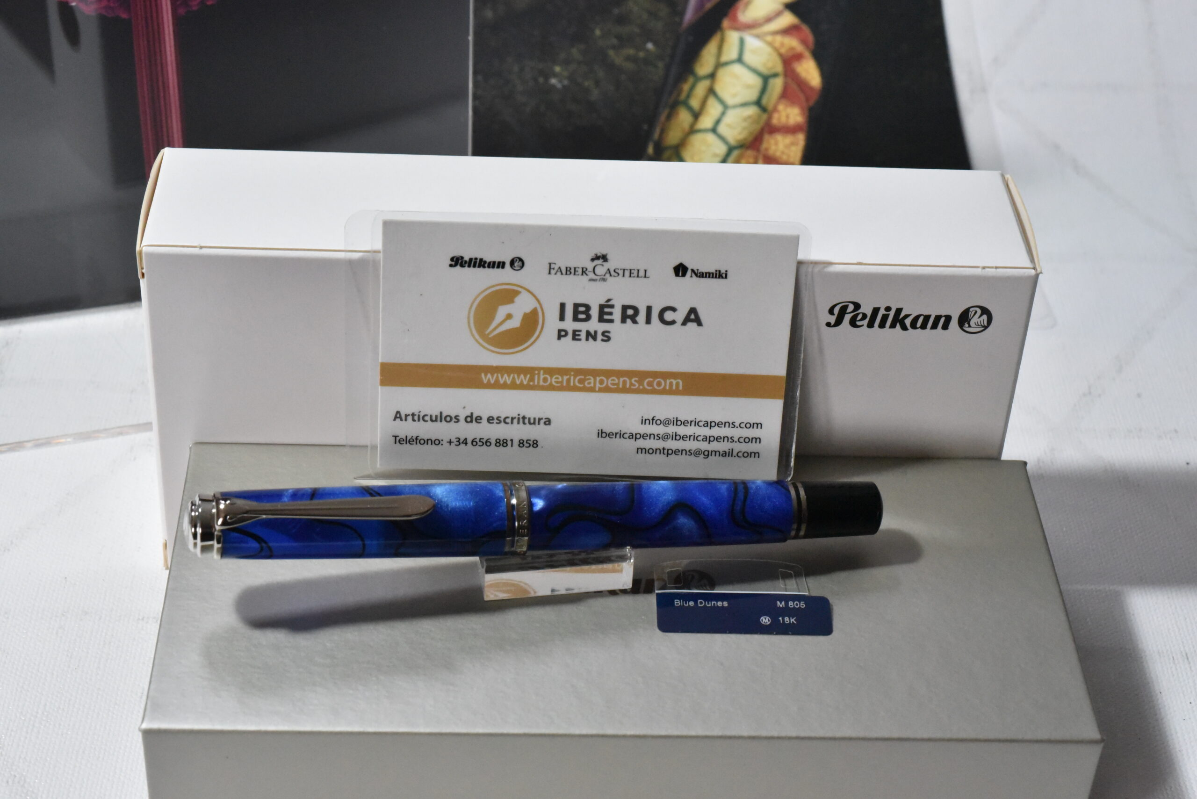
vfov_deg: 22.6
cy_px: 400
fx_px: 1996
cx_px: 598
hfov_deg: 33.4
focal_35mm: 60
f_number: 20
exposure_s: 1/125
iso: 12800
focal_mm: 60
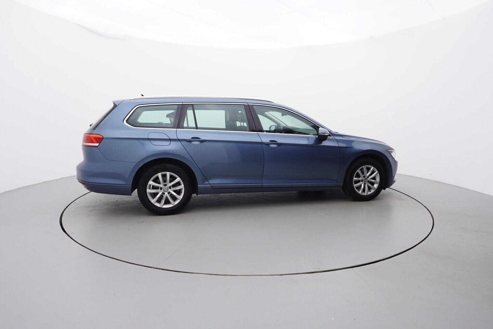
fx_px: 308
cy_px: 164
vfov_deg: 56.2
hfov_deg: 77.3
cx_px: 246
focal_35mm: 22
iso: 200
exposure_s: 1/80
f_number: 5
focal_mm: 15
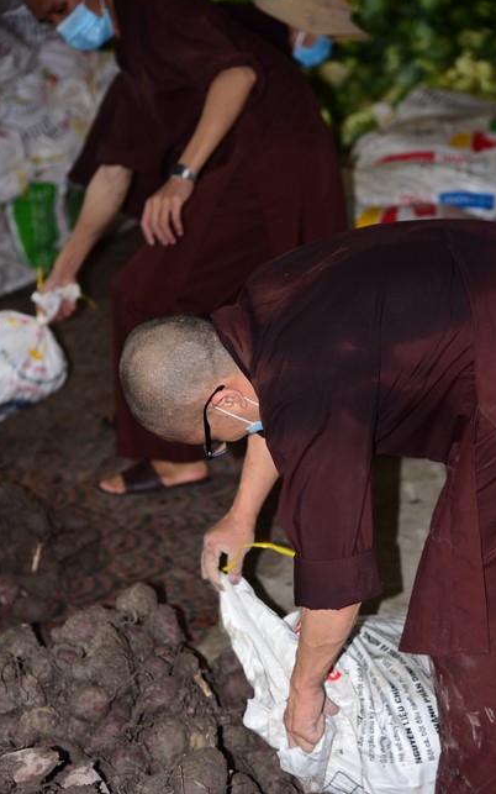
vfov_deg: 20.2
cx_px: 244
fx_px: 2227
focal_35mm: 103
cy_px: 396
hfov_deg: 12.7
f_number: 5
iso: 400
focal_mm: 100
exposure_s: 1/100
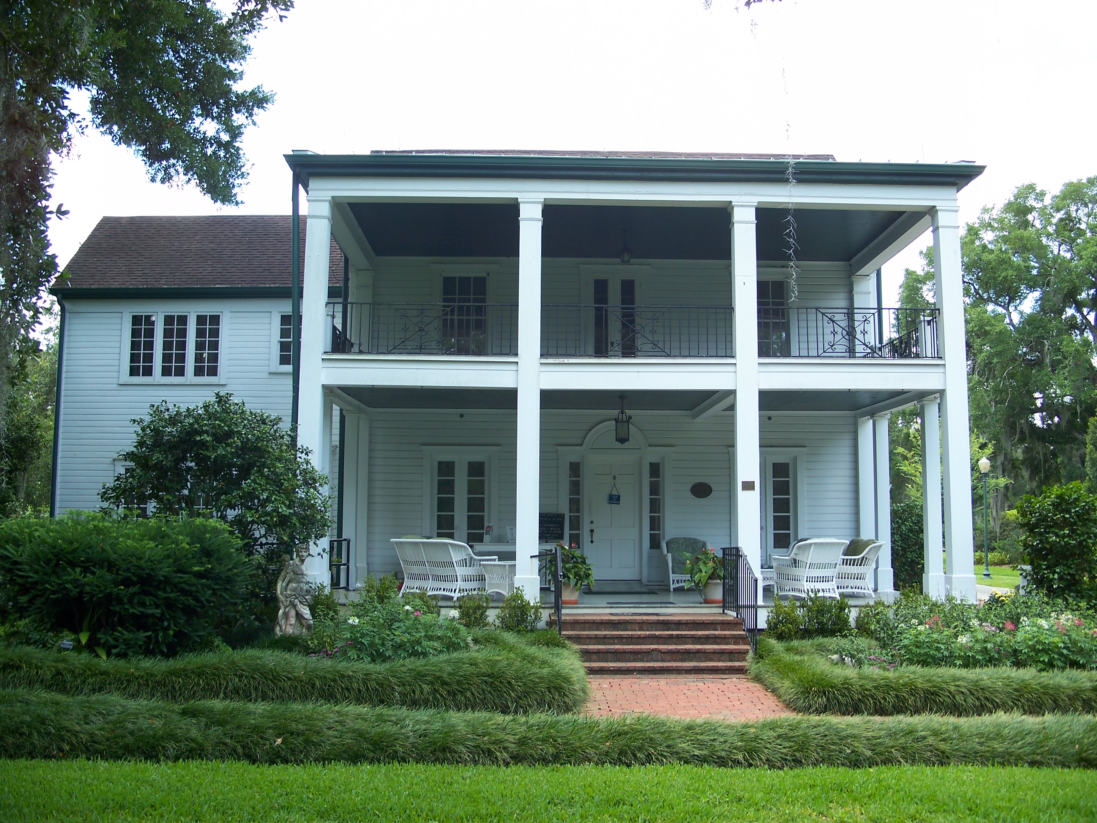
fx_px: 1173
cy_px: 412
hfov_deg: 50.1
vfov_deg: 38.7
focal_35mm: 37
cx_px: 548
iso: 64
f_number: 2.8
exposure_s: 1/160
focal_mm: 7.8
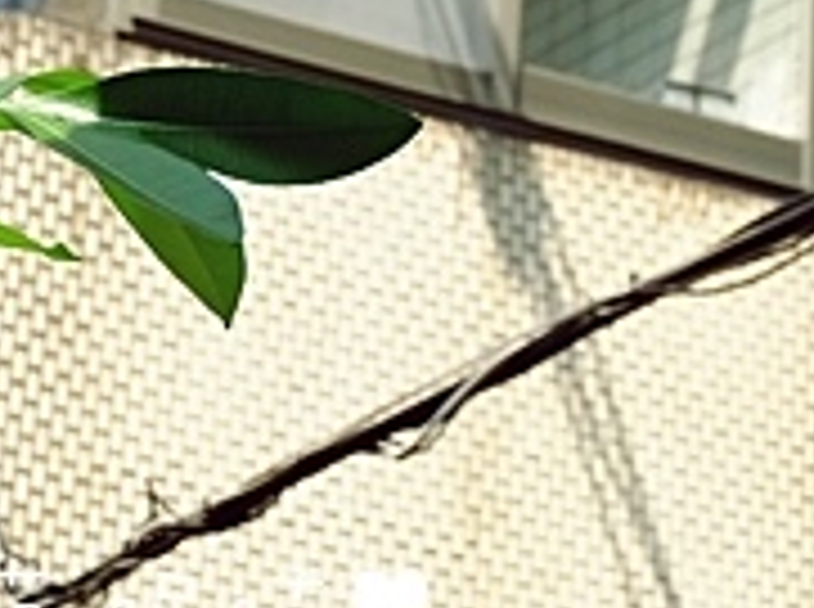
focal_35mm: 229
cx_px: 1520
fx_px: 5374
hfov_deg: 8.3
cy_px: -736
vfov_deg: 6.2
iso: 200
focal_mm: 28.2
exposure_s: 1/480
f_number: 4.5
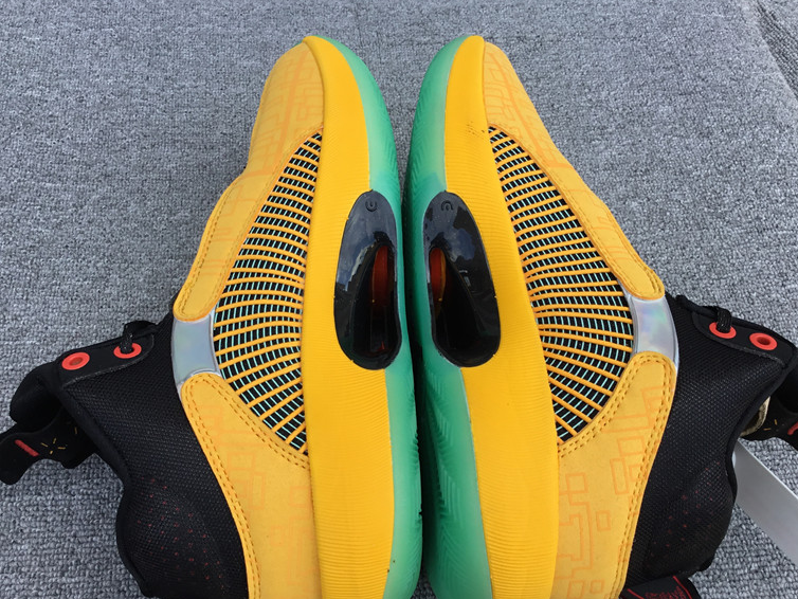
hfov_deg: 50.1
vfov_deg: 38.7
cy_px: 325
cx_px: 375
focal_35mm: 37
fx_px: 853
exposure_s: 1/196
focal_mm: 3.3
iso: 25
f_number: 2.4
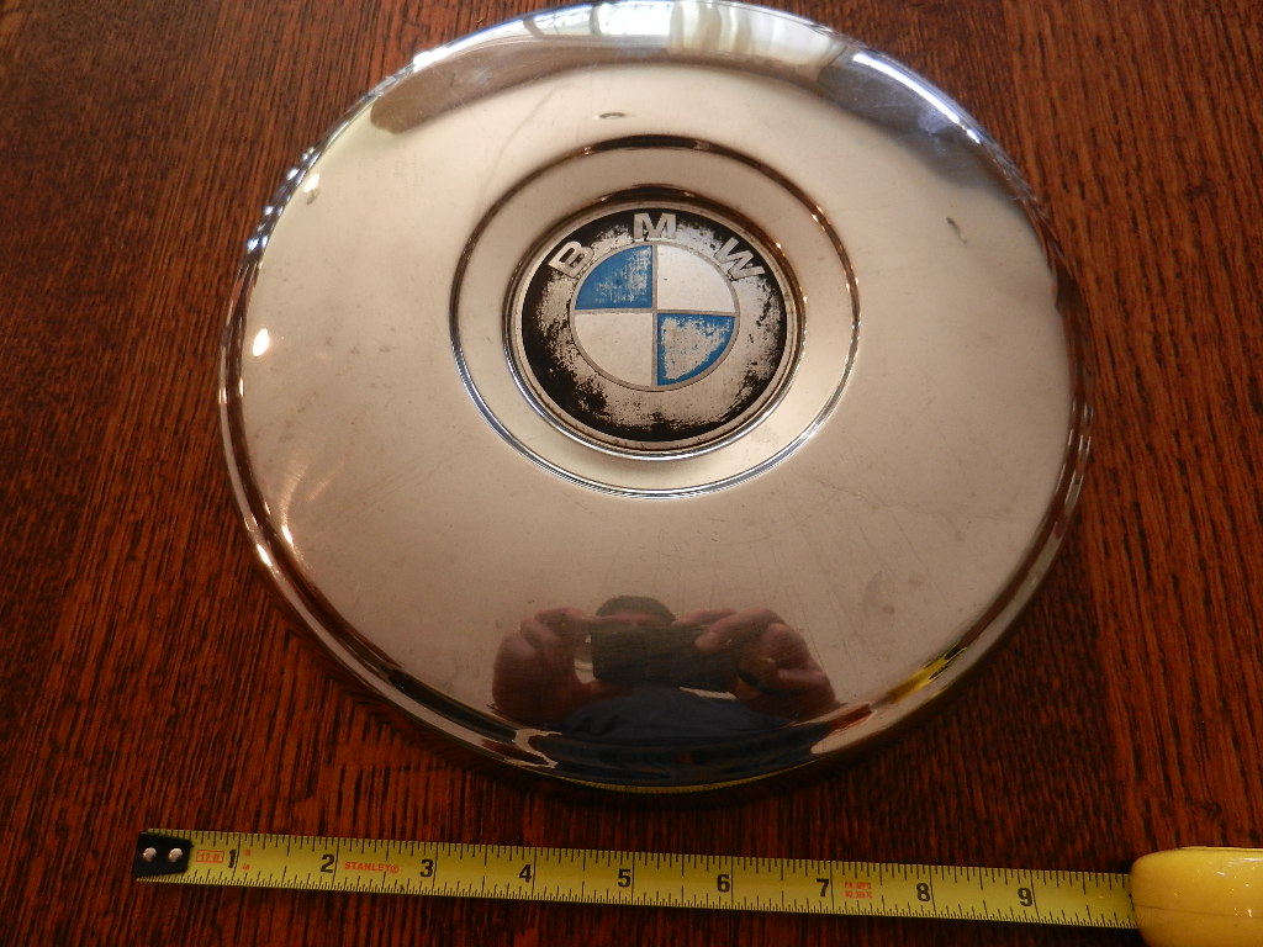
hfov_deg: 69.4
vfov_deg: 54.9
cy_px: 474
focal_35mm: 25
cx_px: 632
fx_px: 912
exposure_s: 1/25
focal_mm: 4.5
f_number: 3.5
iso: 160
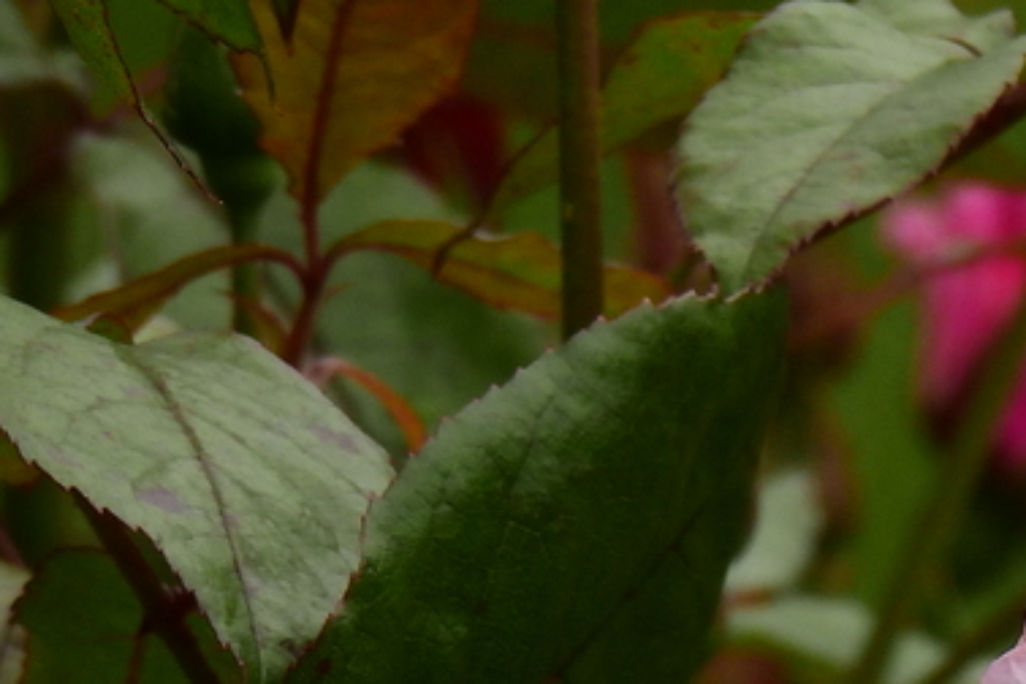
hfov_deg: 1.2
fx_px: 50213
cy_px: 942
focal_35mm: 1762
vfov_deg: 0.8
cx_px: 1618
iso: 100
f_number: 5
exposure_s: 1/640
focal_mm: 89.2
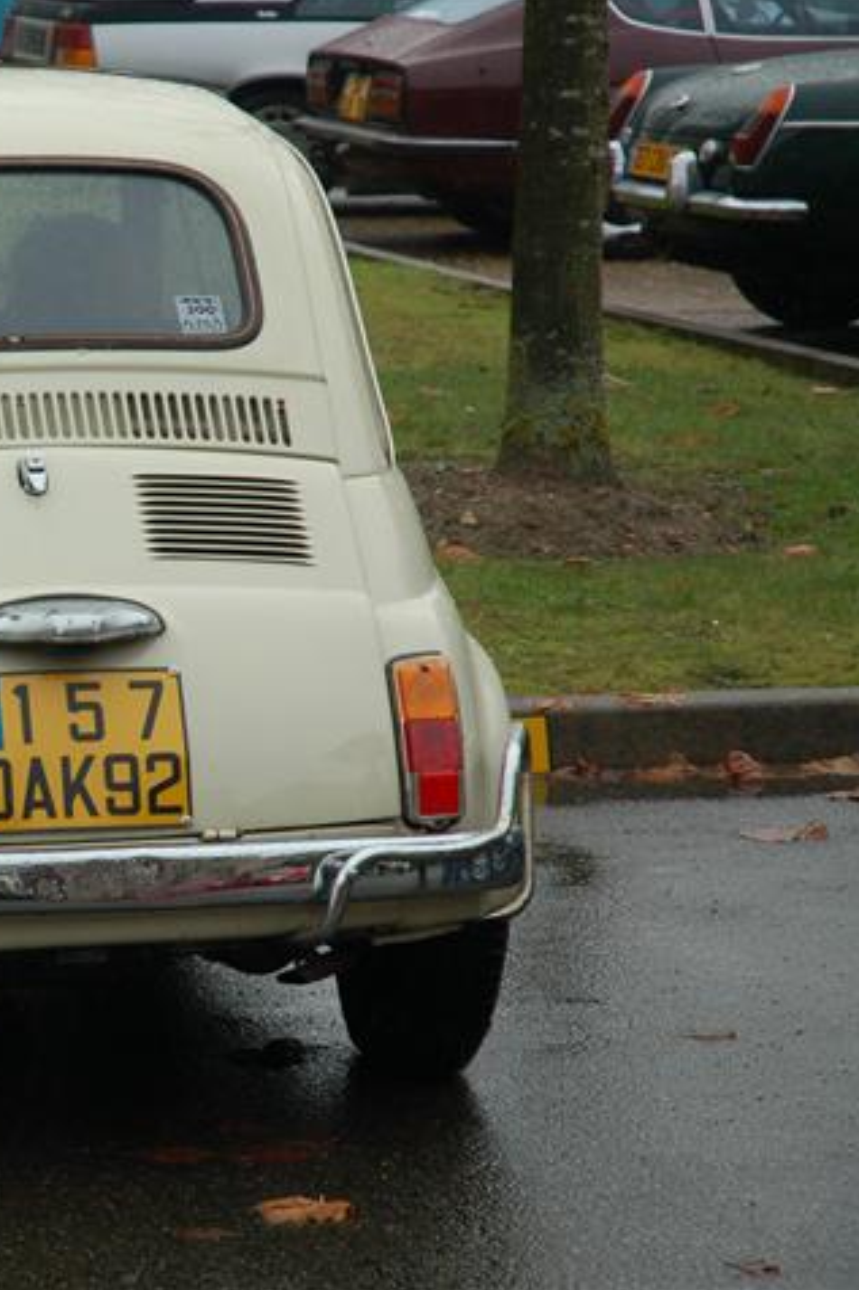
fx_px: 5695
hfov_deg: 8.6
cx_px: -104
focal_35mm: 159
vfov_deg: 12.9
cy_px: 642
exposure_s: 1/500
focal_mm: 70
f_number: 5.6
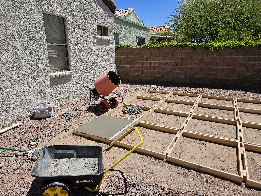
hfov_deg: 73.9
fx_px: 173
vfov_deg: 58.9
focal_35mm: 23
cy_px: 98
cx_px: 130
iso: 25
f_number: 1.8
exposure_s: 1/2470
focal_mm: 5.4
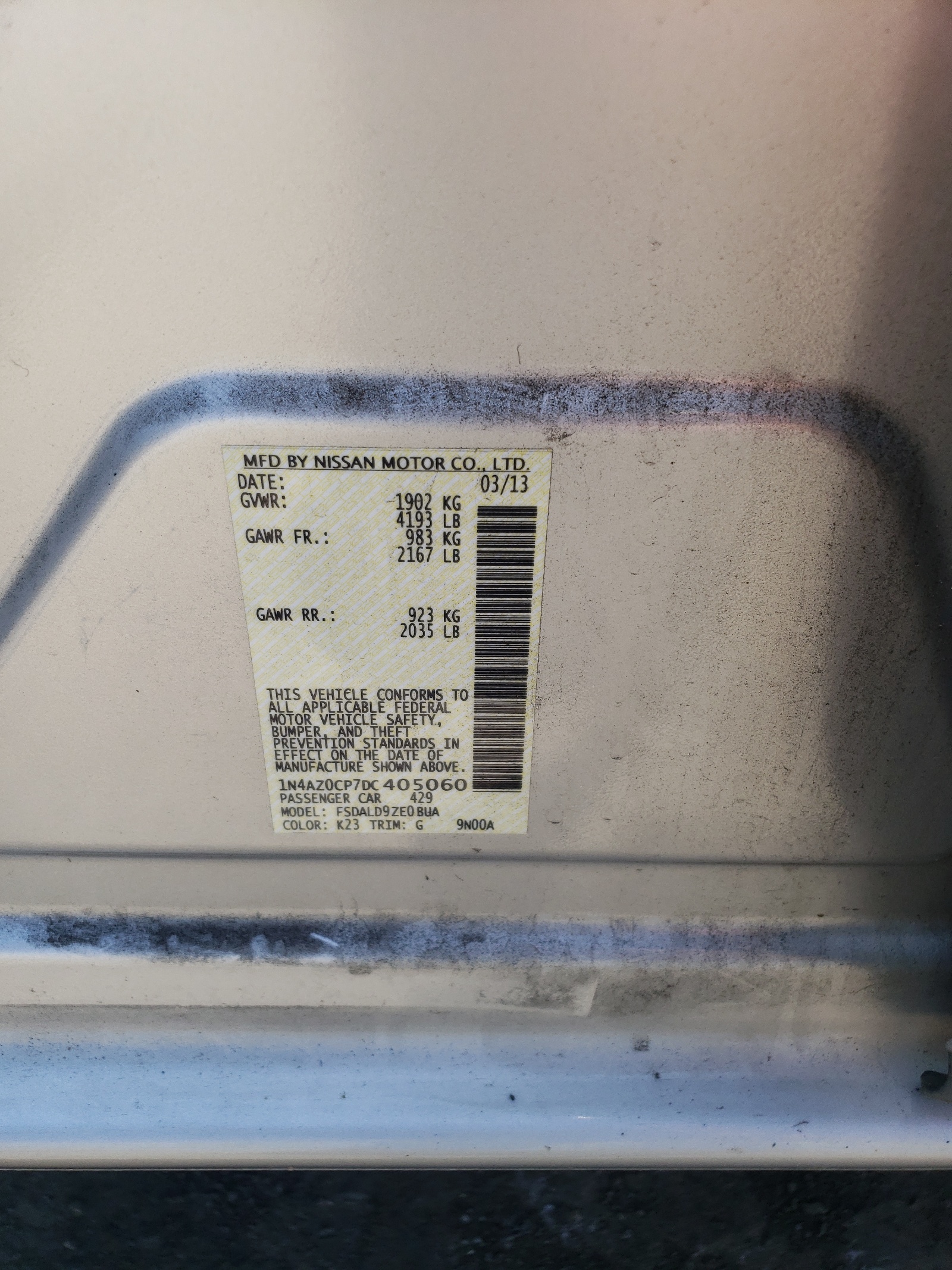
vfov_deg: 67.3
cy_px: 635
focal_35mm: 26
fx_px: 953
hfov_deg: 53.1
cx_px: 476
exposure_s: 1/714
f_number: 1.5
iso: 50
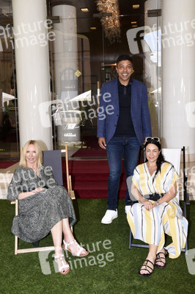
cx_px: 98
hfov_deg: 37.8
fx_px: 285
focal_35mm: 35
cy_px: 147
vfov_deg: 54.5
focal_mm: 35
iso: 500
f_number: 10
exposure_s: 1/60
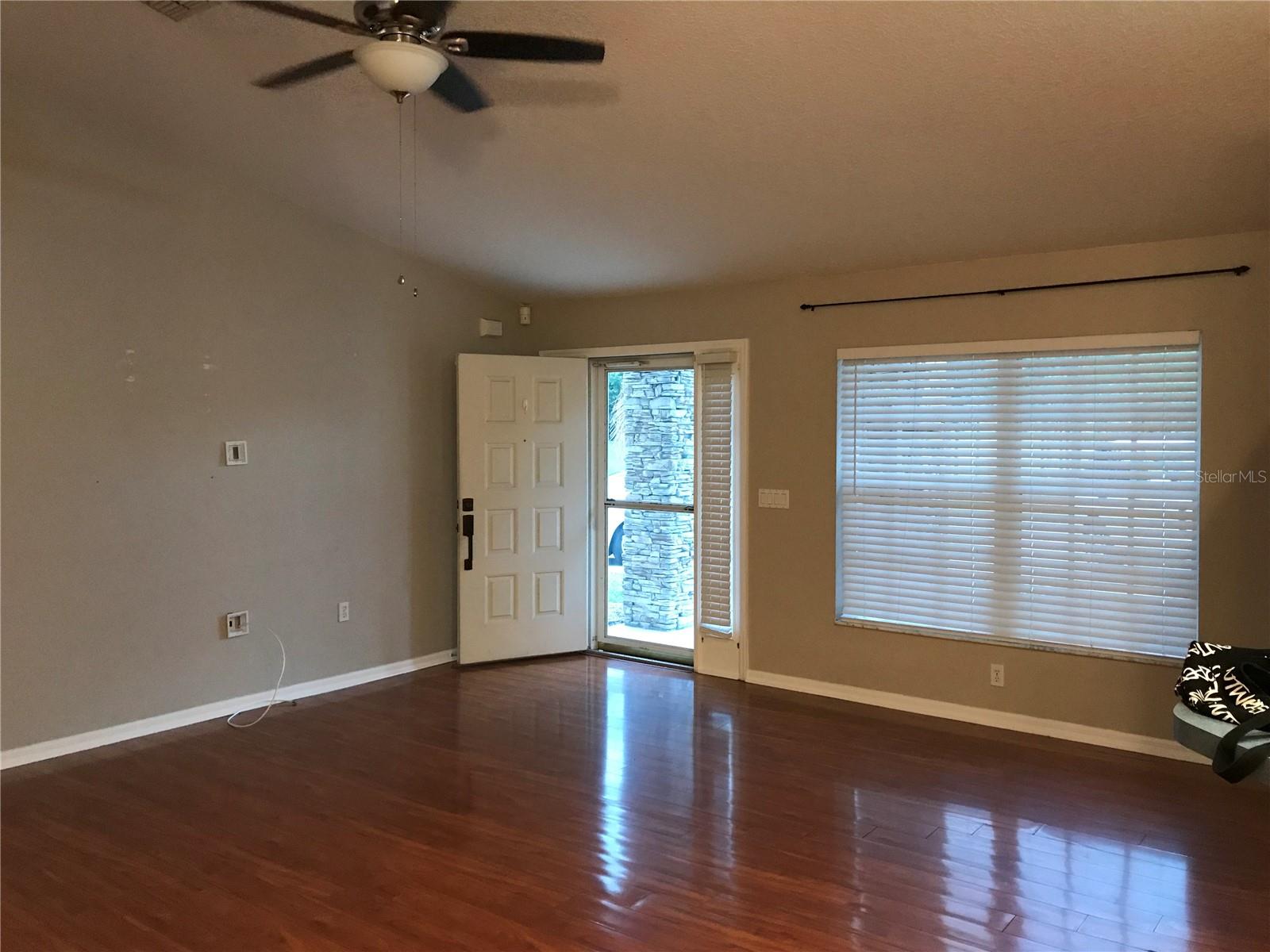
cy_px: 476
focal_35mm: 28
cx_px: 635
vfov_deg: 49.7
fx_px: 1027
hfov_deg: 63.4
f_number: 1.8
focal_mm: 3.99
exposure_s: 1/15
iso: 100
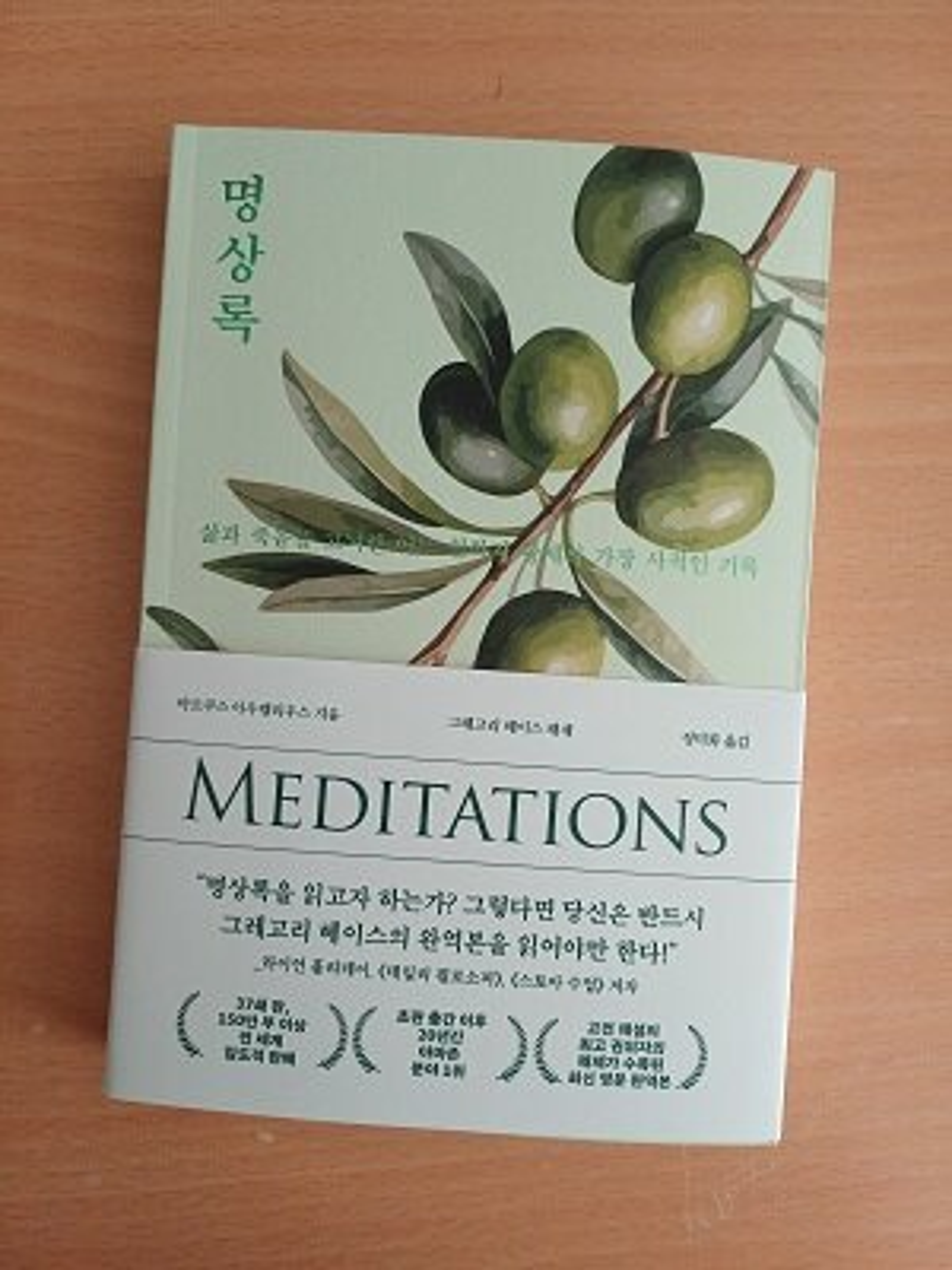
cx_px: 476
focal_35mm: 25
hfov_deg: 54.9
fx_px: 917
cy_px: 635
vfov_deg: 69.4
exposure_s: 1/60
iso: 160
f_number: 1.8
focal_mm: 4.65
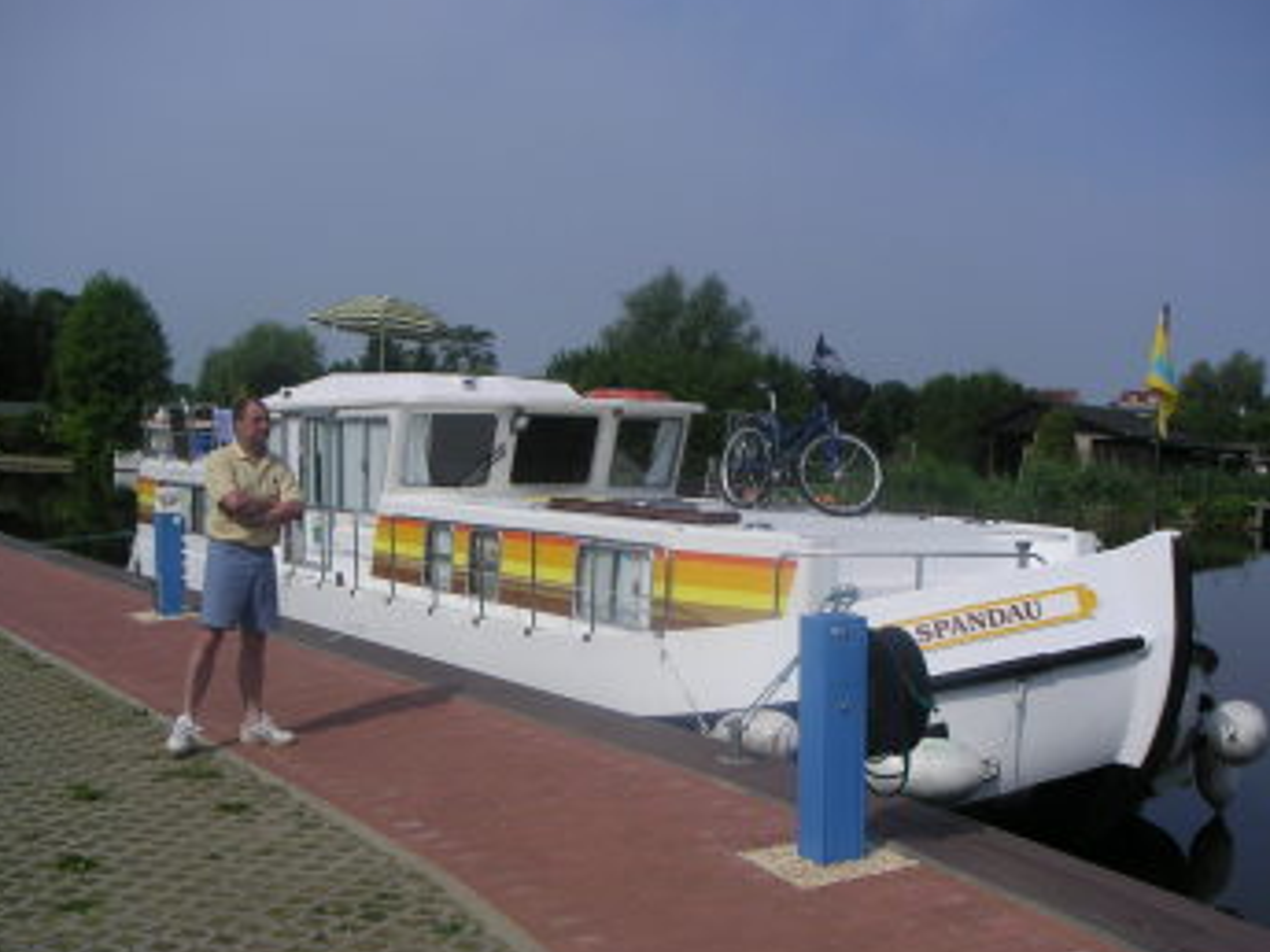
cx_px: 594
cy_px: 524
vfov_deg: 33.6
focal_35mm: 43
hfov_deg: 43.8
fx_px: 1578
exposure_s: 1/350
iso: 50
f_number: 6.7
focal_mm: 5.7
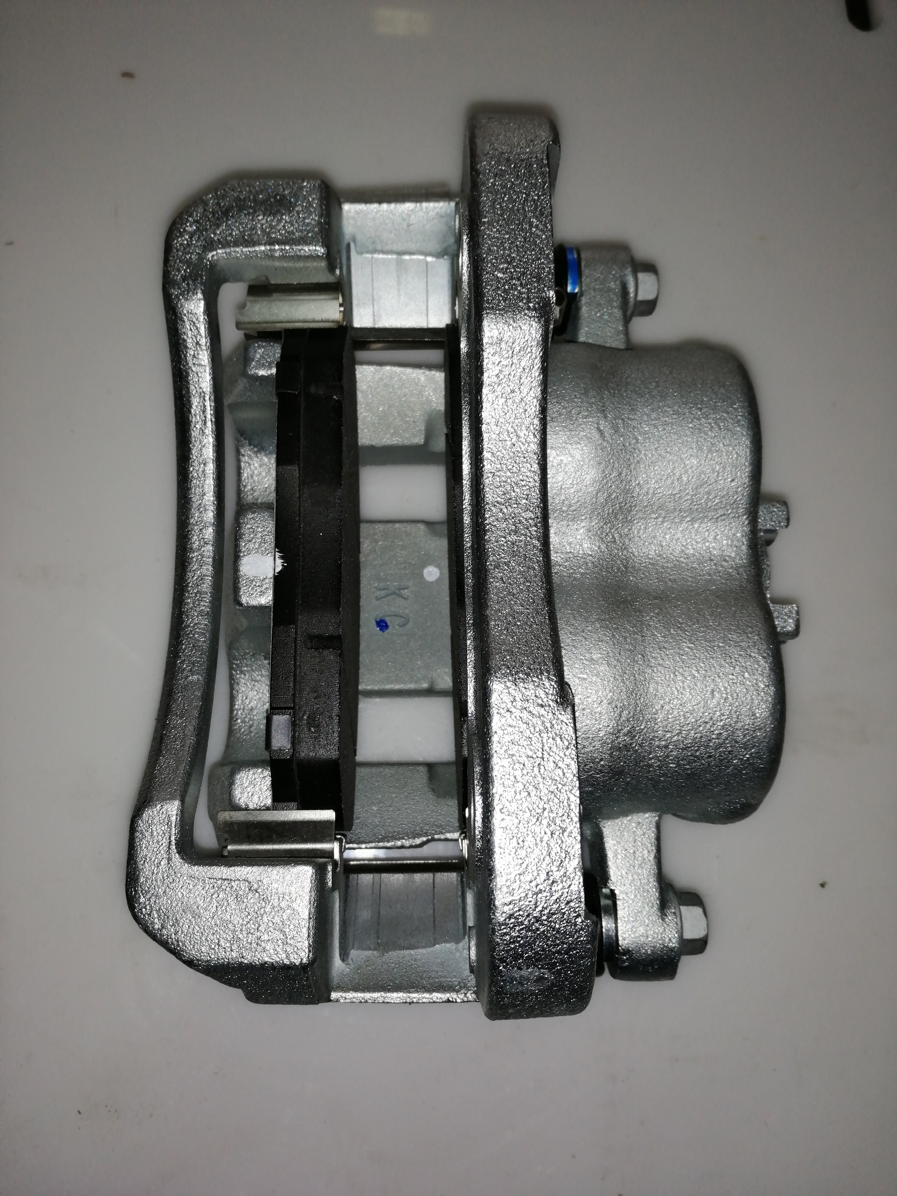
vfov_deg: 65.3
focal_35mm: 27
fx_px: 933
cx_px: 448
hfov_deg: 51.4
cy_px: 598
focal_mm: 3.96
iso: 80
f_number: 1.8
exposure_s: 1/100
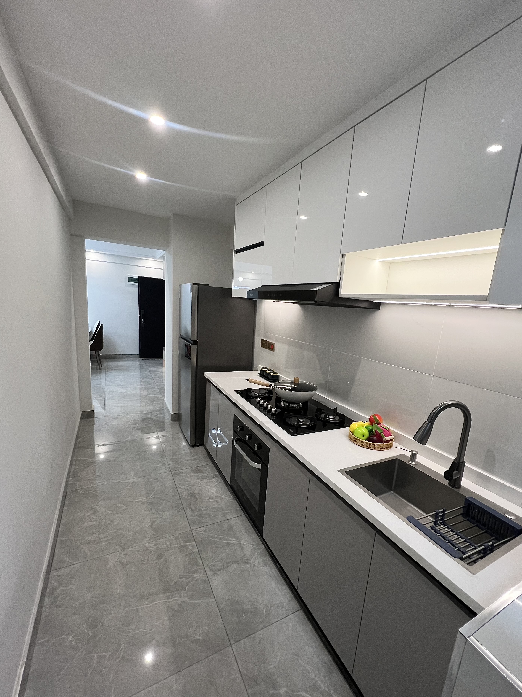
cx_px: 279
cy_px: 372
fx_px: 281
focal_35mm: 14
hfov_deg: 85.5
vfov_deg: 101.9
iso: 160
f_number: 1.8
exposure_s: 1/50
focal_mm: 1.57
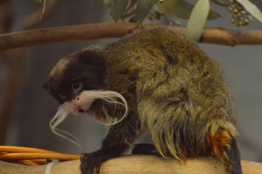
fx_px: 2053
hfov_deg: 7.3
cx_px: 158
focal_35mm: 283
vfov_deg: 4.8
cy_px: 113
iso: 3200
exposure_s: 1/320
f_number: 4.2
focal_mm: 135
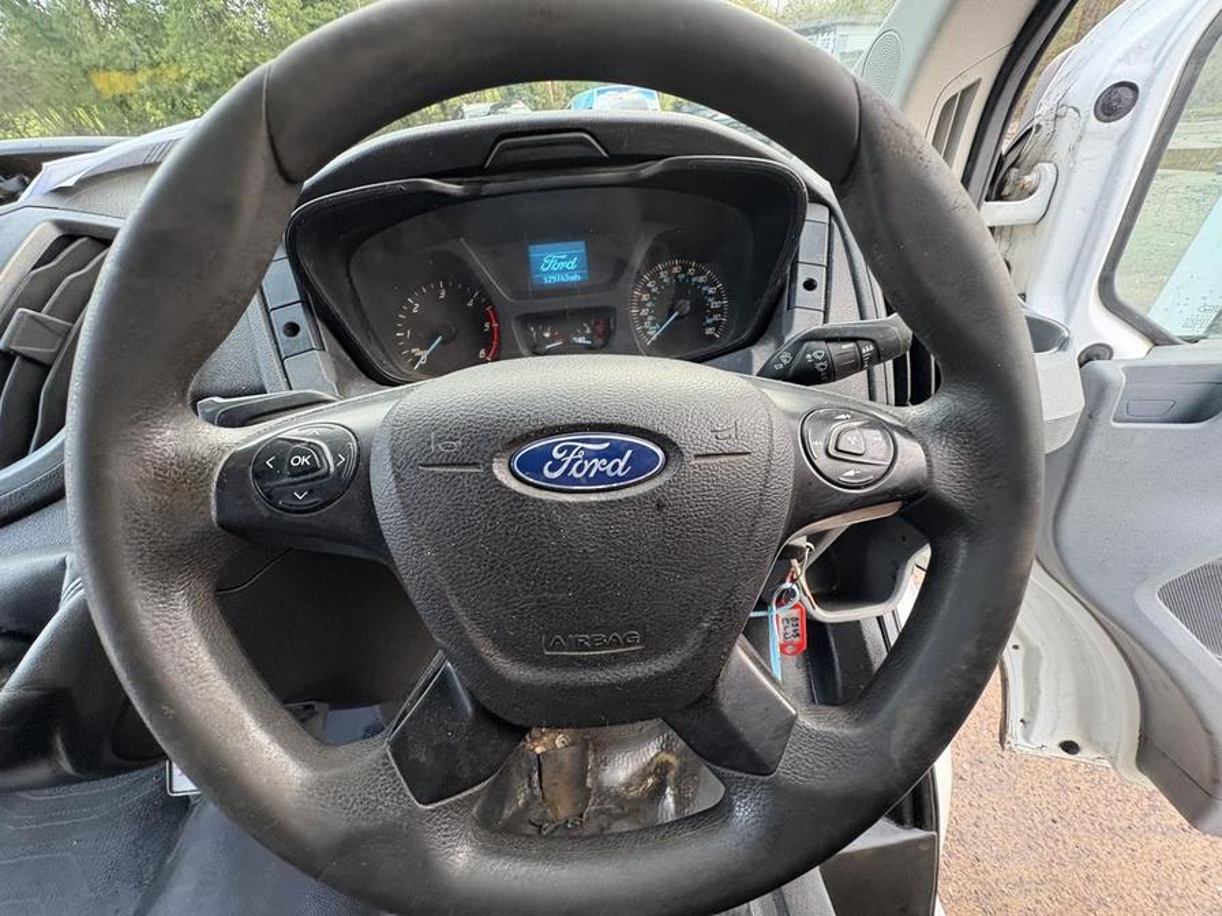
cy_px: 458
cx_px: 611
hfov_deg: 102.1
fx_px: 494
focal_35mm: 14
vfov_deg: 85.7
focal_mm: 2.22
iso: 320
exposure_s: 1/60
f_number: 2.2
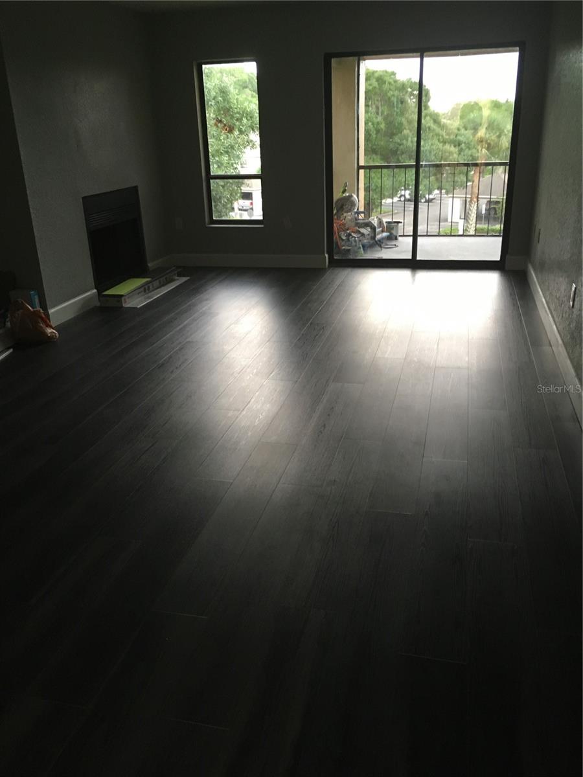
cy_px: 388
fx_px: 651
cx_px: 292
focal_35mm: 29
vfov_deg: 61.7
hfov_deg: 48.2
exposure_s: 1/30
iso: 100
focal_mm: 4.15
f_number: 2.2
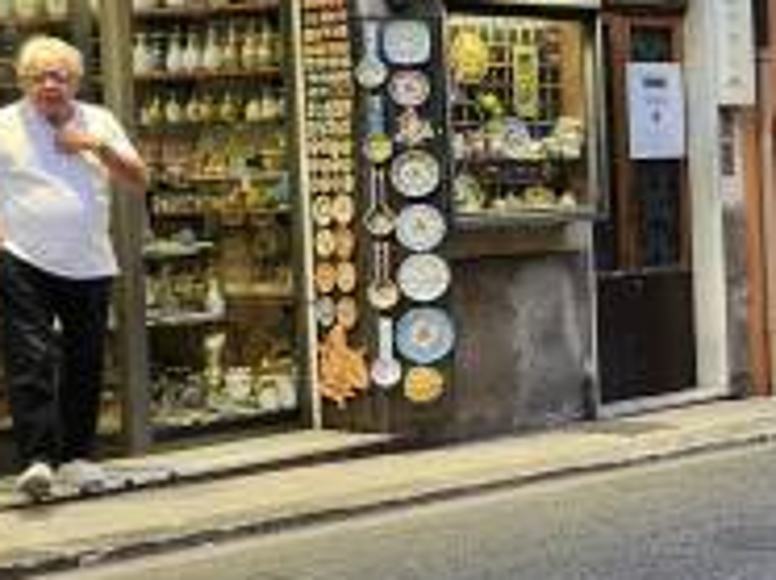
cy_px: 250
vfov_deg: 14.9
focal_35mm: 99
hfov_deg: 17.2
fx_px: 2216
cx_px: 1281
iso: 64
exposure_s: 1/100
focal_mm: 5.54
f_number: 1.8
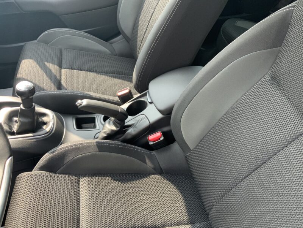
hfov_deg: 61.7
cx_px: 152
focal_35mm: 29
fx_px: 254
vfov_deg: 48.2
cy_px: 114
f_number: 1.8
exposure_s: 1/122
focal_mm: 3
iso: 50
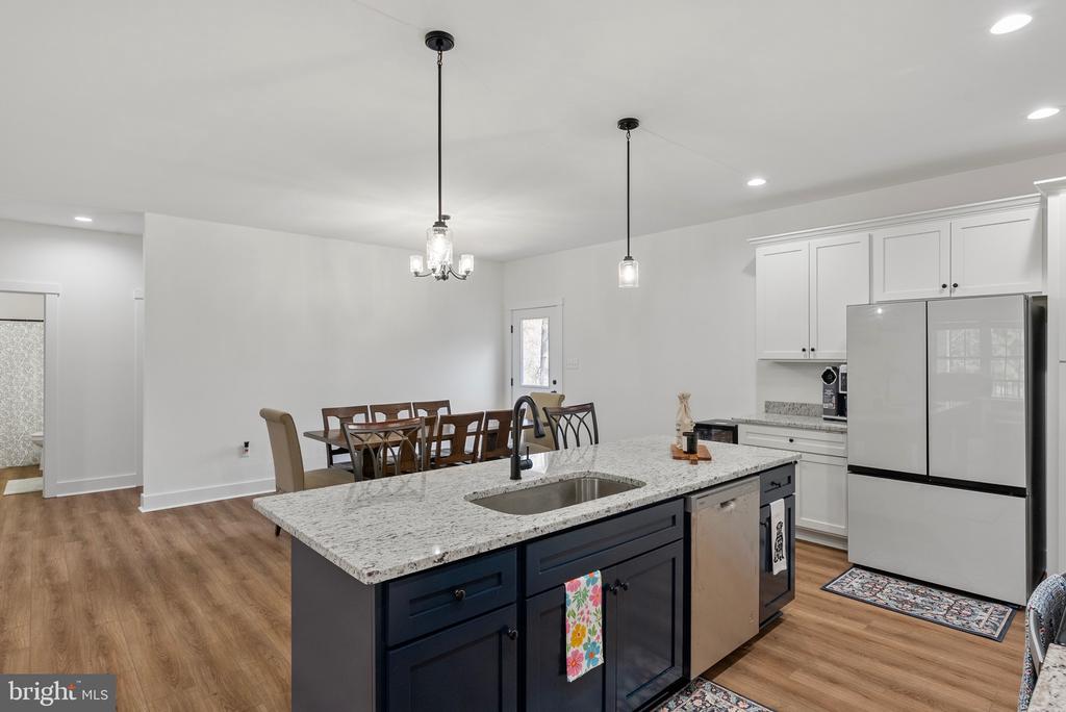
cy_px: 356
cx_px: 533
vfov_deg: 64.6
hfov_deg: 86.9
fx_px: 563
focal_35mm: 19
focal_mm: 19
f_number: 8
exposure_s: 1/6
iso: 800
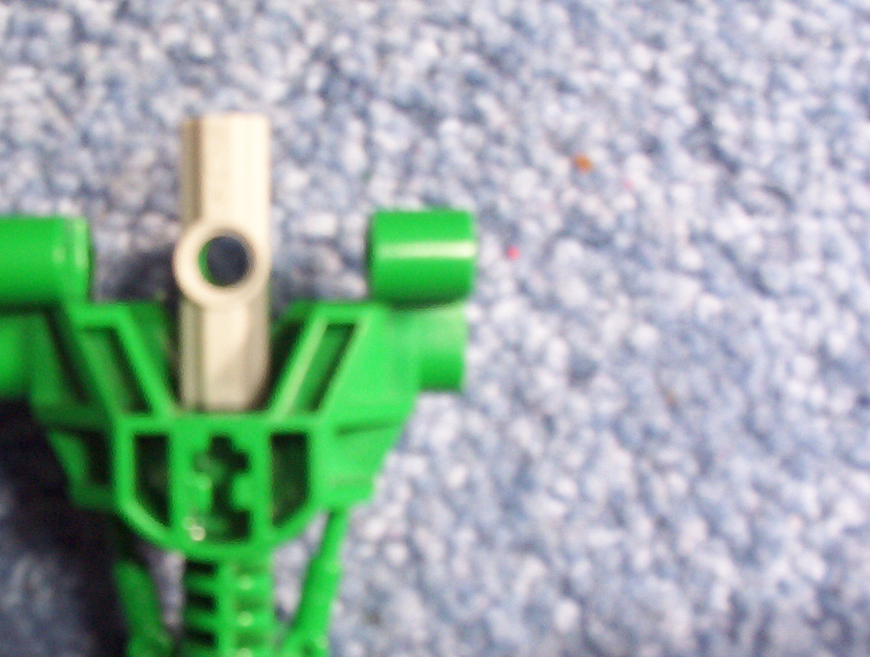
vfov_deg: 22.3
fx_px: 1663
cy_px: 422
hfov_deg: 28.6
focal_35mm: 66
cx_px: 166
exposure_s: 1/30
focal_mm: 6
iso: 140
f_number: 4.5
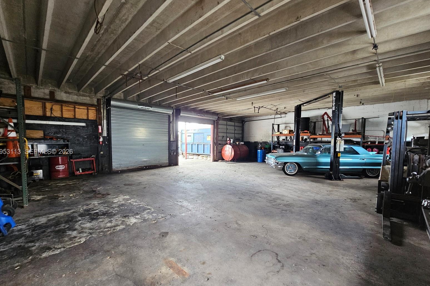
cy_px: 152
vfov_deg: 81.1
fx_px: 167
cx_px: 209
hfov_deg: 104.2
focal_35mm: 14
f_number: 2.2
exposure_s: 1/30
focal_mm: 2.2
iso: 320
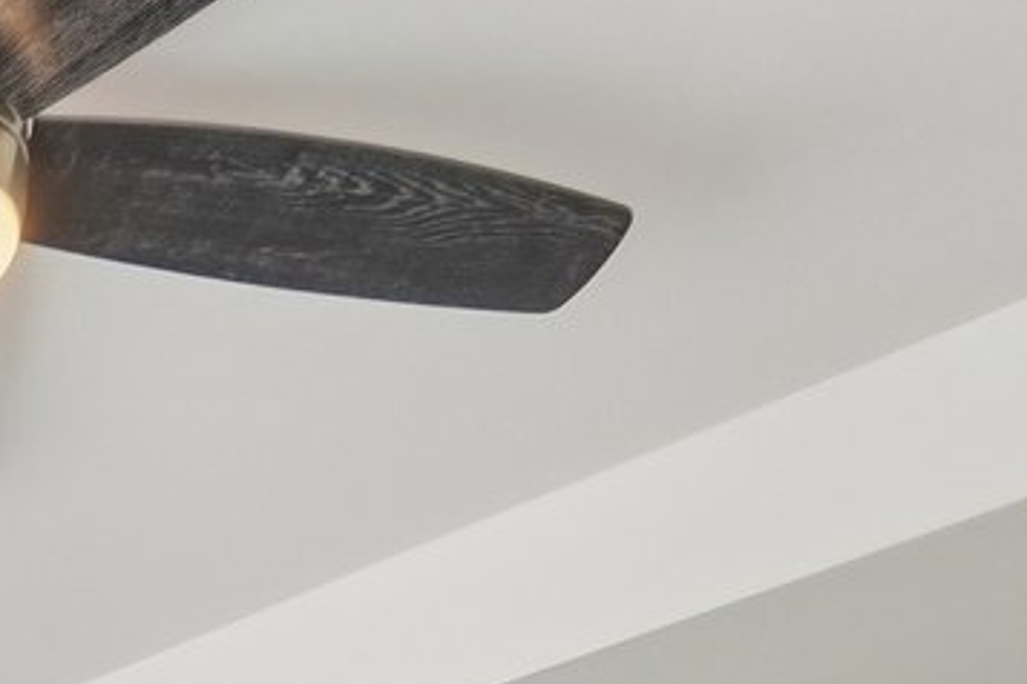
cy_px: 1832
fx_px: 2453
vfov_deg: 11.7
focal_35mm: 86
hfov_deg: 18.2
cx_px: -872
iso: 400
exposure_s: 1/125
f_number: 8
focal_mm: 10
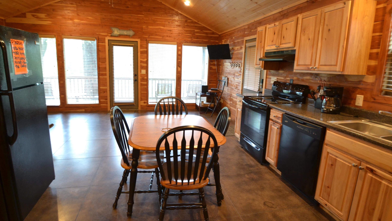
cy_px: 98
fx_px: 190
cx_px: 197
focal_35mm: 18
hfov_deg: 91.8
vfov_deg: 60.2
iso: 800
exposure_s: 1/10
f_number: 3.5
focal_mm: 11.5
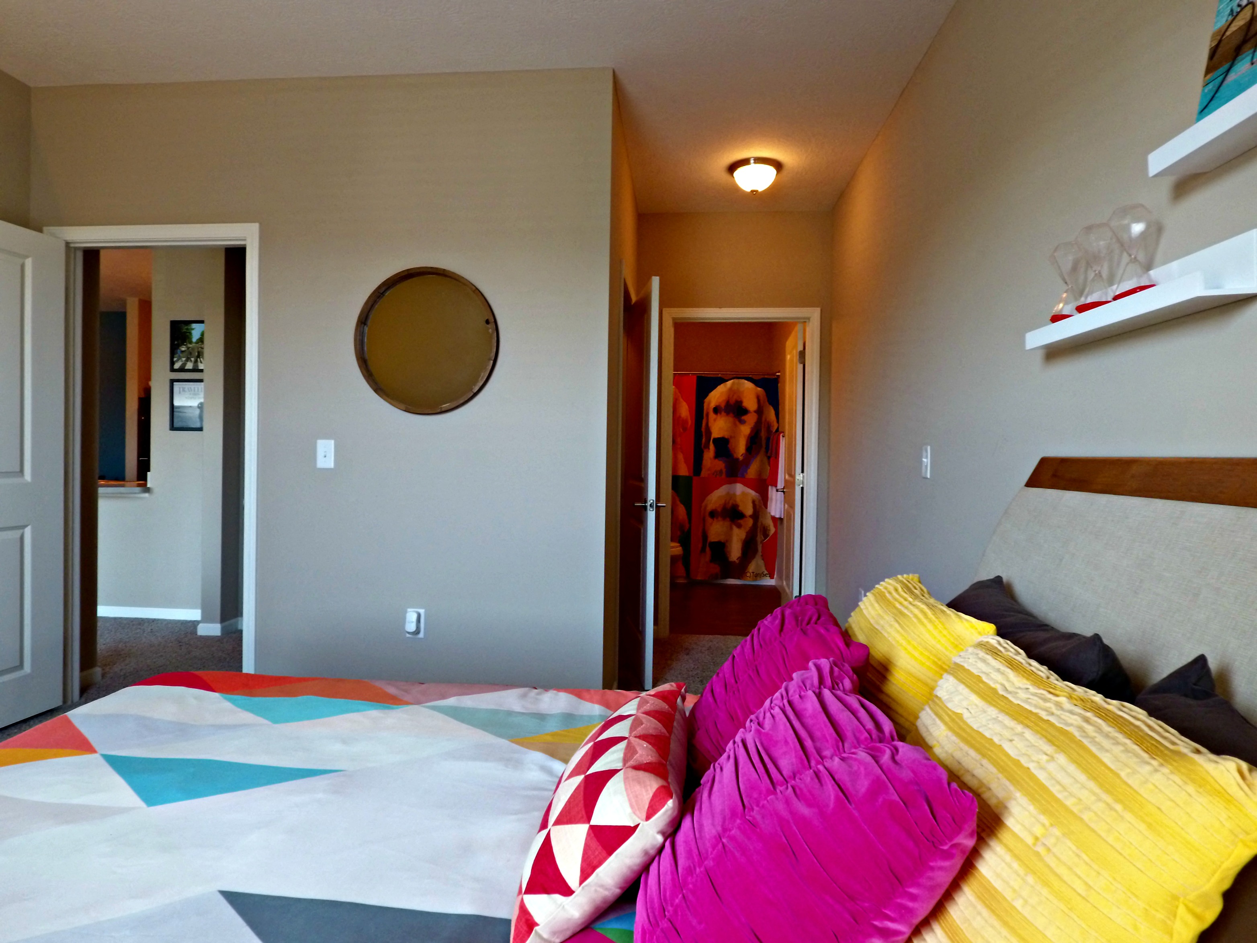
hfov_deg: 81.7
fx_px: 726
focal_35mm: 20
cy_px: 472
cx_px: 628
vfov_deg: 66.0
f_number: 2.8
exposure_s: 1/12.5
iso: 387
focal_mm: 3.61
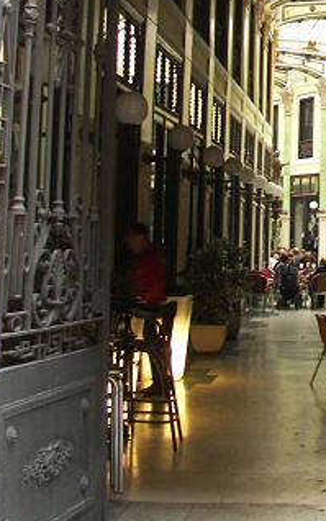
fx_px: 1023
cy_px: 102
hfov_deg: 17.5
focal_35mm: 72
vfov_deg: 28.0
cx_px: 351
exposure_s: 1/13
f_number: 2.8
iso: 100
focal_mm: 6
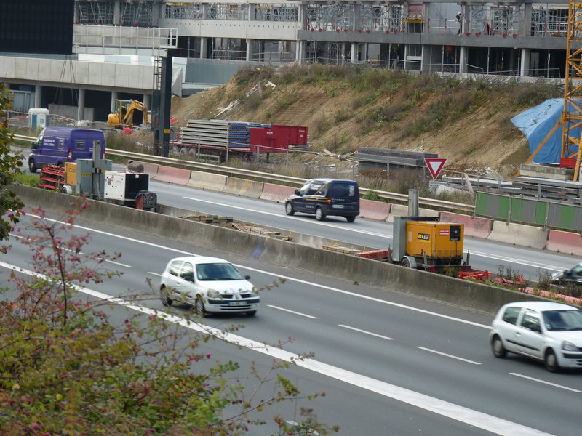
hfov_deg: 13.5
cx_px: 291
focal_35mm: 146
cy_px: 218
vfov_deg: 10.2
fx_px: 2455
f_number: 4
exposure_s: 1/160
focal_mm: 26
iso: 80
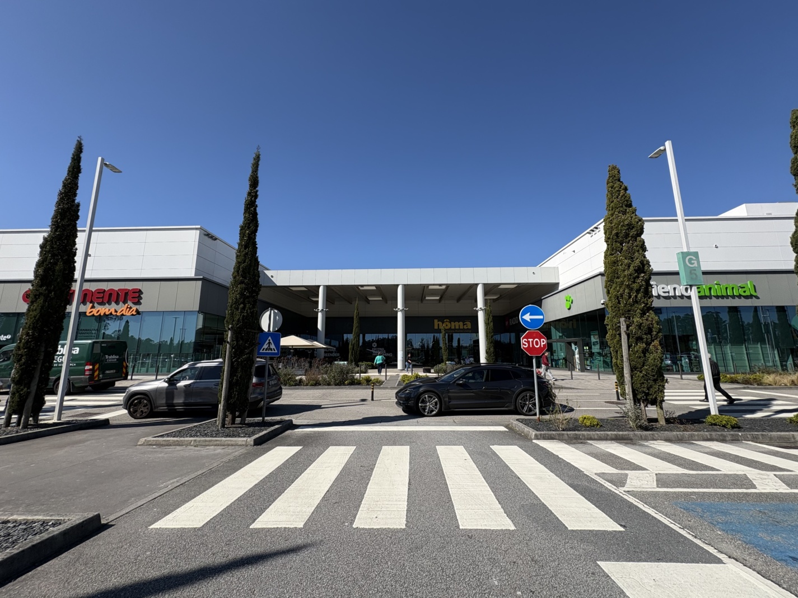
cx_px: 399
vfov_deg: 85.7
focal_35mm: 14
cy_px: 299
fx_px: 323
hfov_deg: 102.1
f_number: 2.2
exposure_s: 1/1748
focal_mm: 2.22
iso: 50
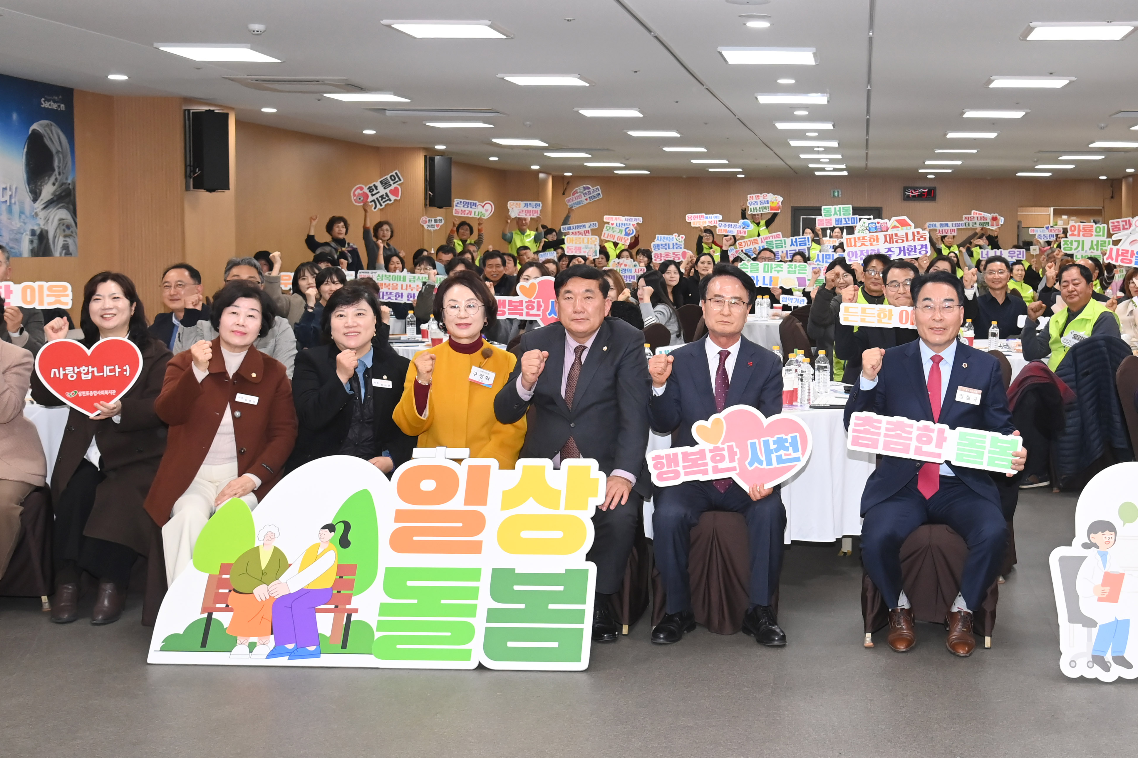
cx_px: 805
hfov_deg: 41.9
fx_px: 1454
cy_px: 326
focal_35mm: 46
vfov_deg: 29.2
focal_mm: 32
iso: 2500
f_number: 6.3
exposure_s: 1/250
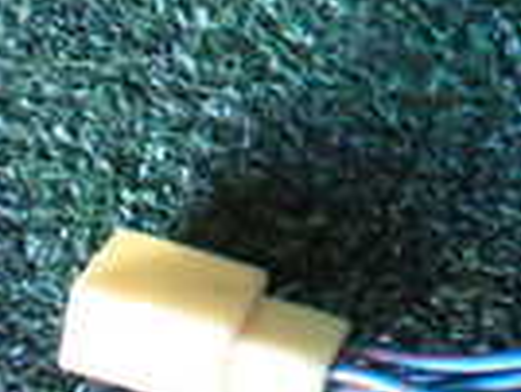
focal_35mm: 134
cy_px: -252
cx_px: 945
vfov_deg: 10.6
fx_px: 2020
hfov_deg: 13.2
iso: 800
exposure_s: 1/50
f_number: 2.3
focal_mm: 5.4
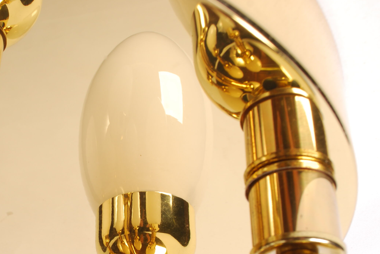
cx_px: 93
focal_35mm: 62
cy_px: 225
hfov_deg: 31.7
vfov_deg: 21.5
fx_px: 655
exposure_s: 1/100
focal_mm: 22
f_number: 11
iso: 100
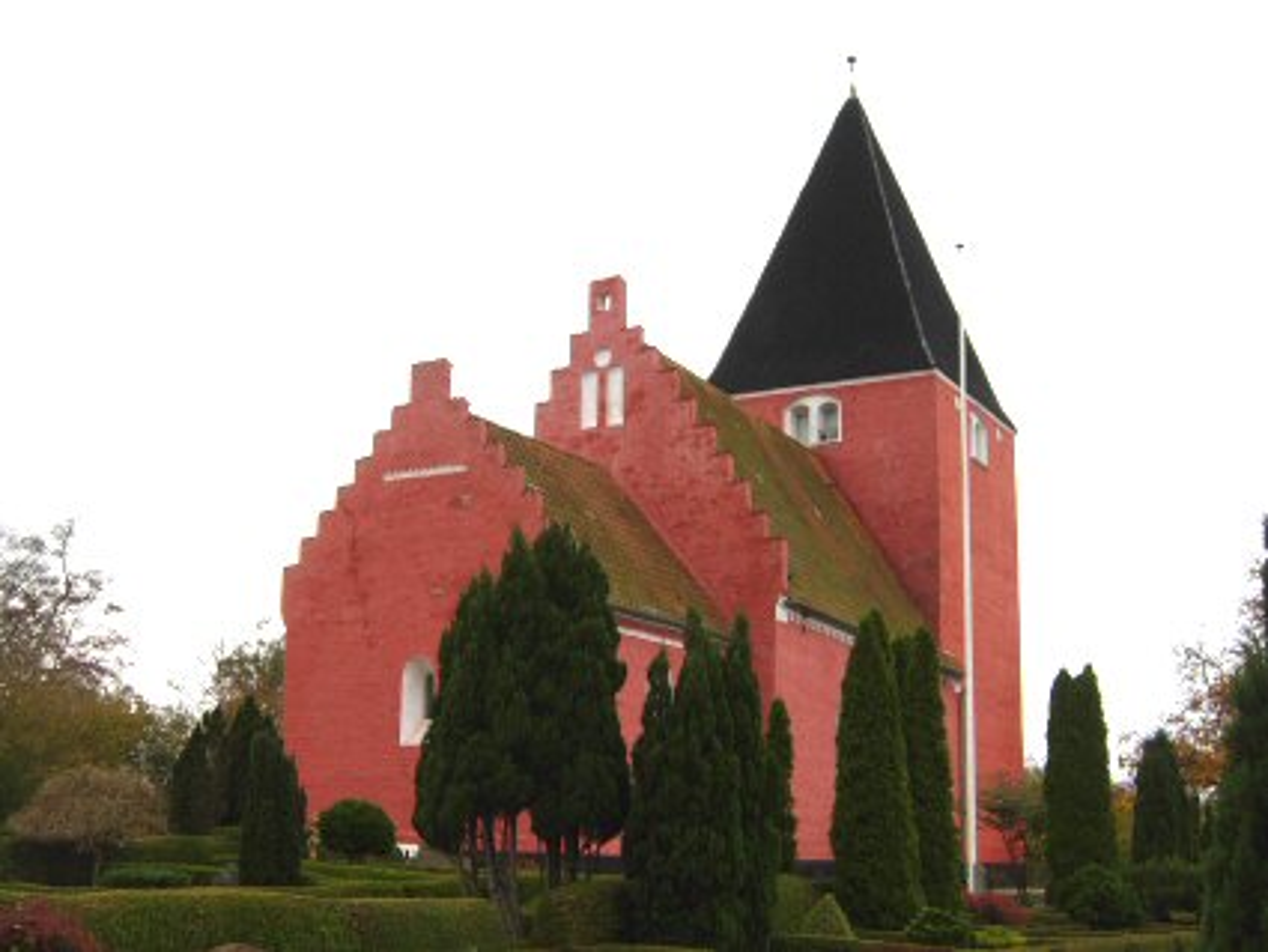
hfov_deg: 51.3
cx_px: 634
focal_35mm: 36
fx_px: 1319
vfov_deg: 39.7
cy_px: 476
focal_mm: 7.5
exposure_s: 1/279
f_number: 3.8
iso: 50
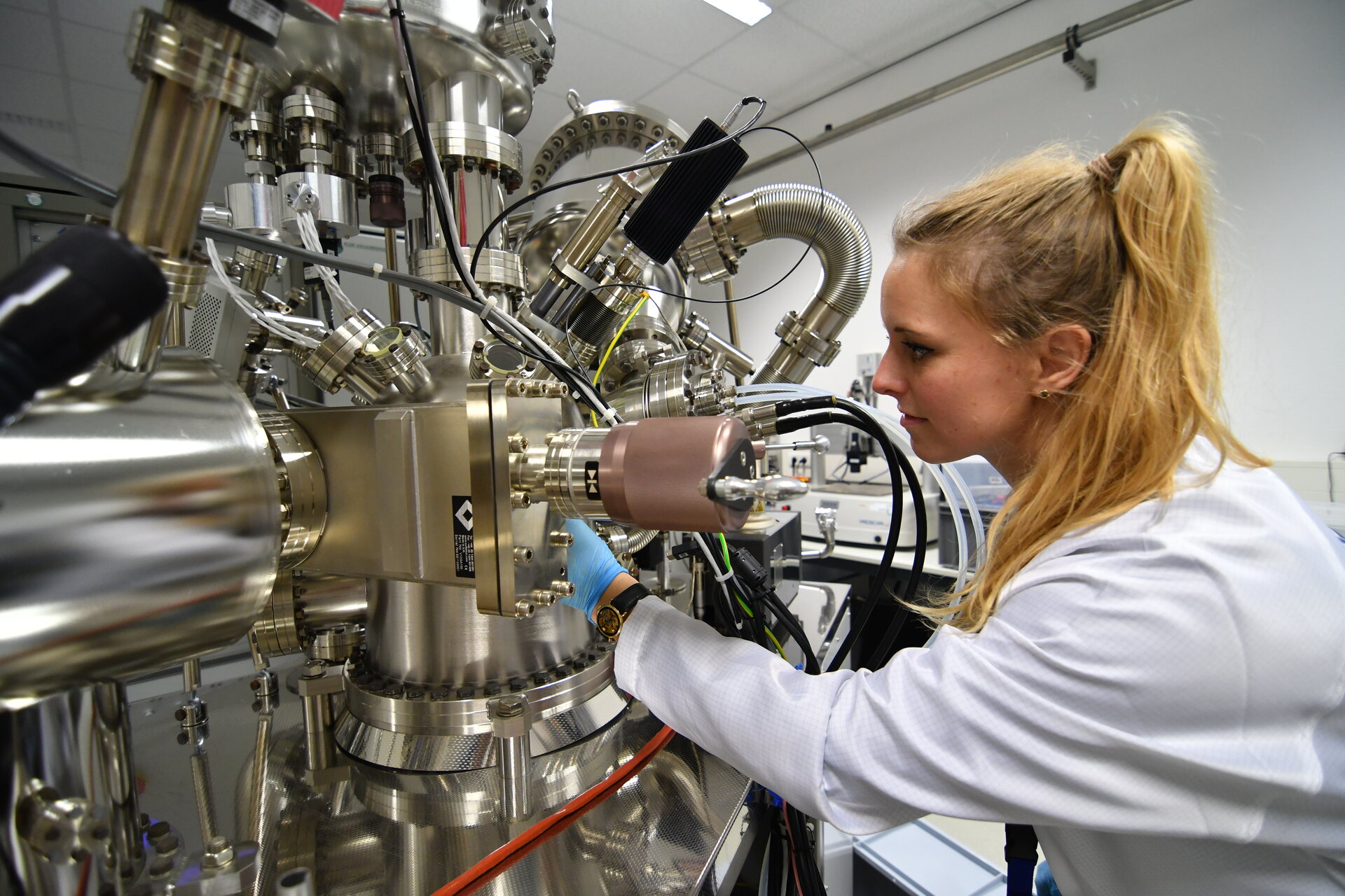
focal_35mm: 16
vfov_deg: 72.1
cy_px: 448
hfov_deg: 95.0
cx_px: 672
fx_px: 616
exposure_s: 1/160
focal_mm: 11
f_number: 2.8
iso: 1100
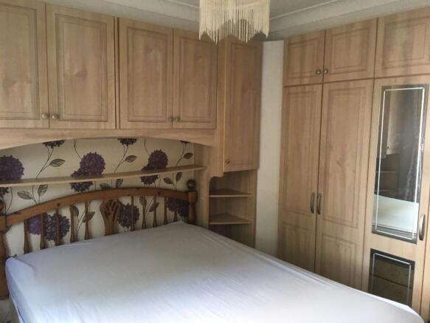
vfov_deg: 48.2
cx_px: 215
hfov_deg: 61.7
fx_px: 360
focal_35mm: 29
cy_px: 162
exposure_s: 1/33
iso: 125
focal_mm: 4.15
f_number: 2.2
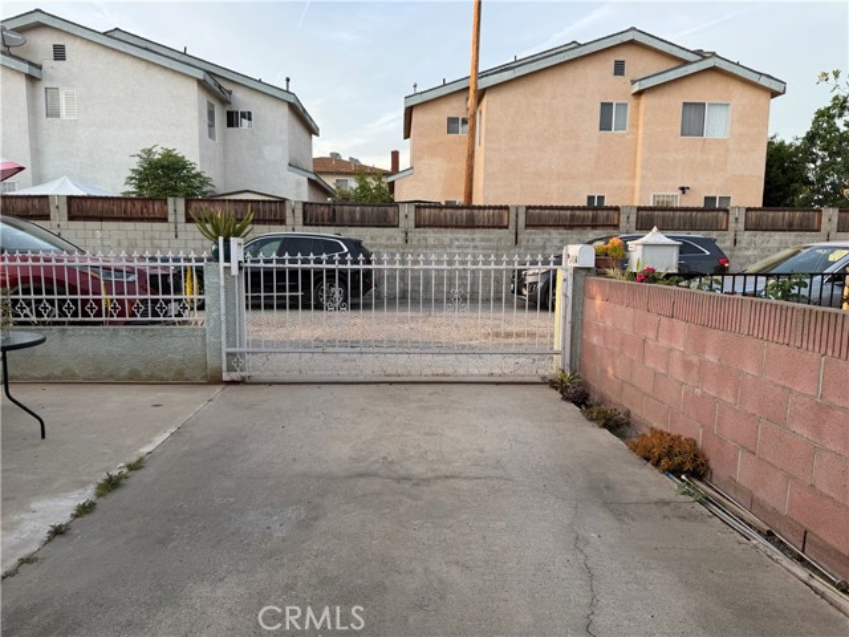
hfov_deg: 71.6
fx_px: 589
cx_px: 424
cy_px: 318
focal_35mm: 24
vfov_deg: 56.8
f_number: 1.78
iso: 80
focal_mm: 6.76
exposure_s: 1/510
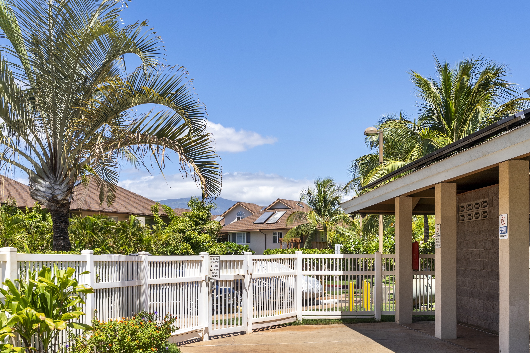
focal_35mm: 42
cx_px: 265
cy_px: 176
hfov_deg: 46.4
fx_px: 618
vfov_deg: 31.9
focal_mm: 28
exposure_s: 1/200
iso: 64
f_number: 8
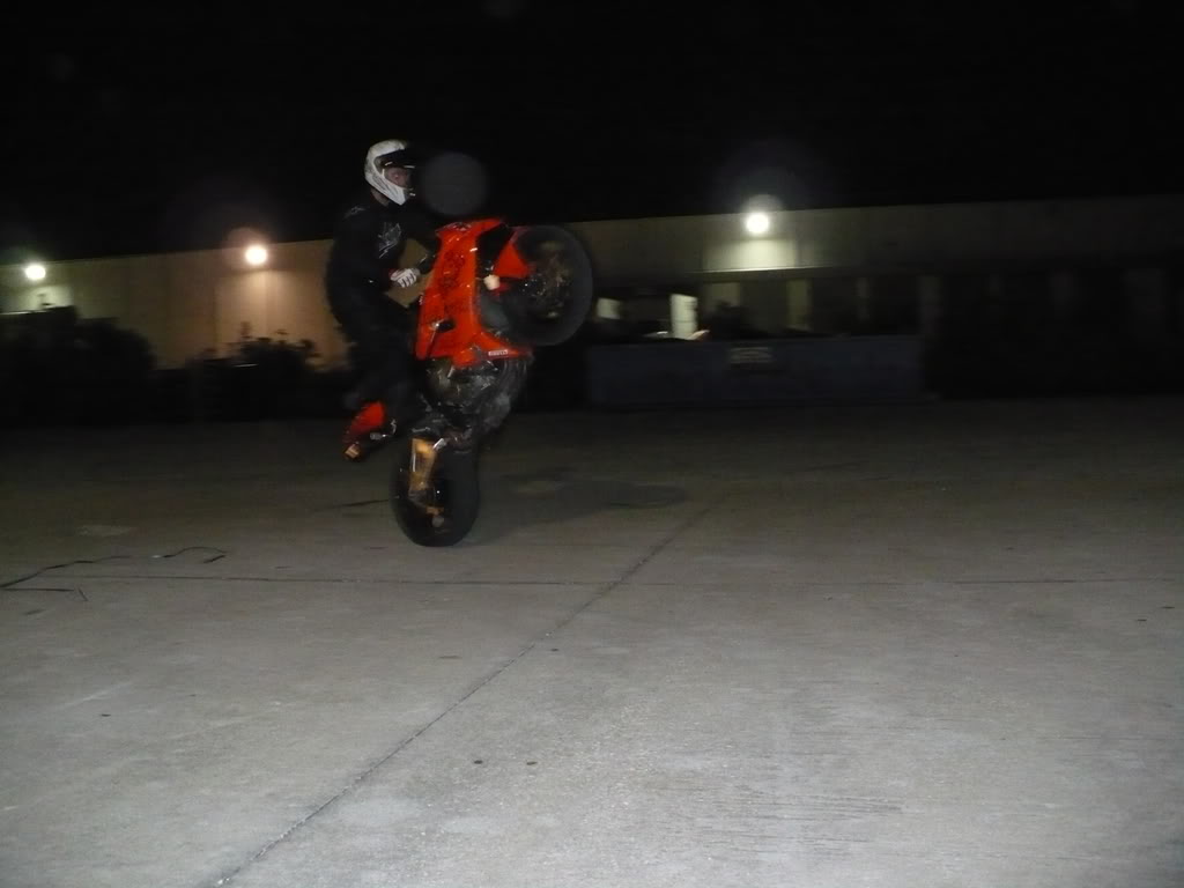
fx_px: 1266
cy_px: 444
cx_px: 592
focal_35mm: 37
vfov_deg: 38.7
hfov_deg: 50.1
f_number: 2.8
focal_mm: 6.1
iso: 640
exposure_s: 1/30
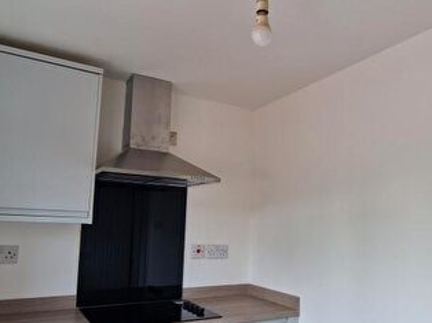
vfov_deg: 47.8
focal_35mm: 29
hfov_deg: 60.5
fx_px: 362
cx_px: 281
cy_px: 199
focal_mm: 2.2
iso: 50
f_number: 2.2
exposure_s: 1/130
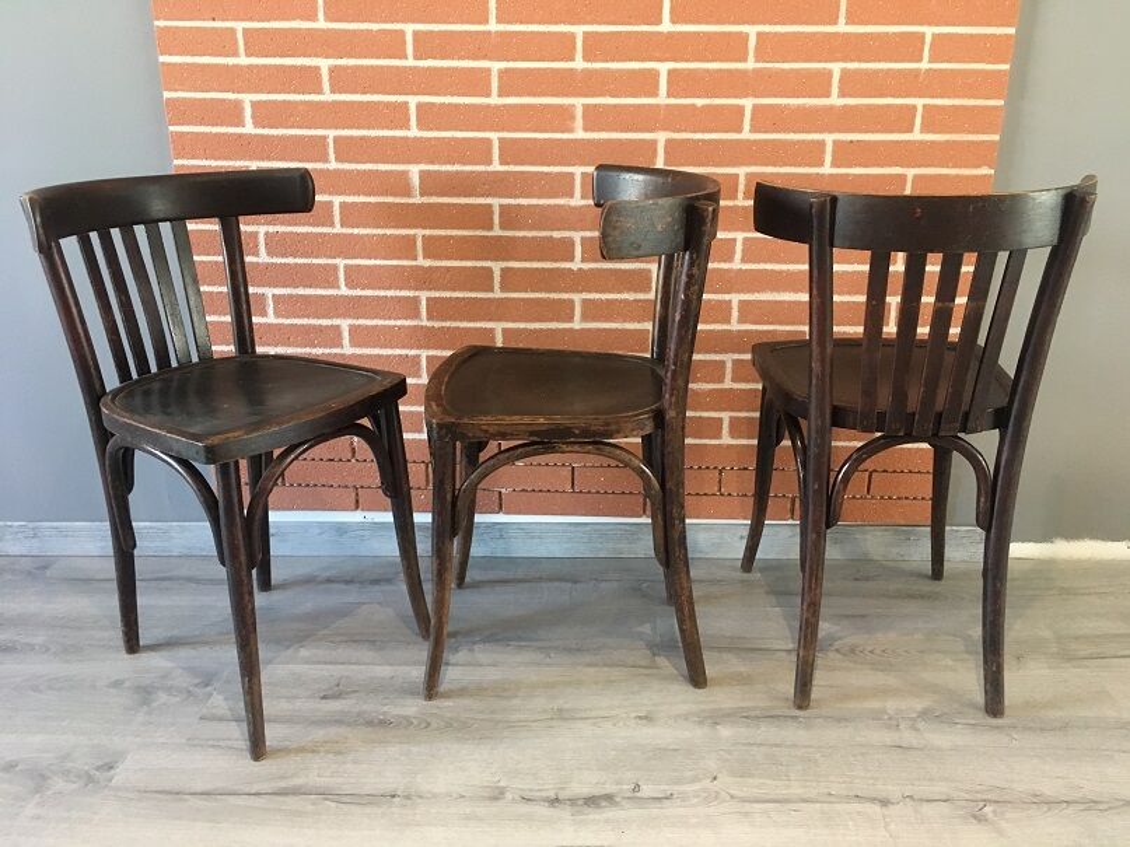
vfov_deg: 48.2
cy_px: 424
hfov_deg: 61.7
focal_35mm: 29
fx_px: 947
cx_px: 565
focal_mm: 4.15
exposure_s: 1/33
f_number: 2.2
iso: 250
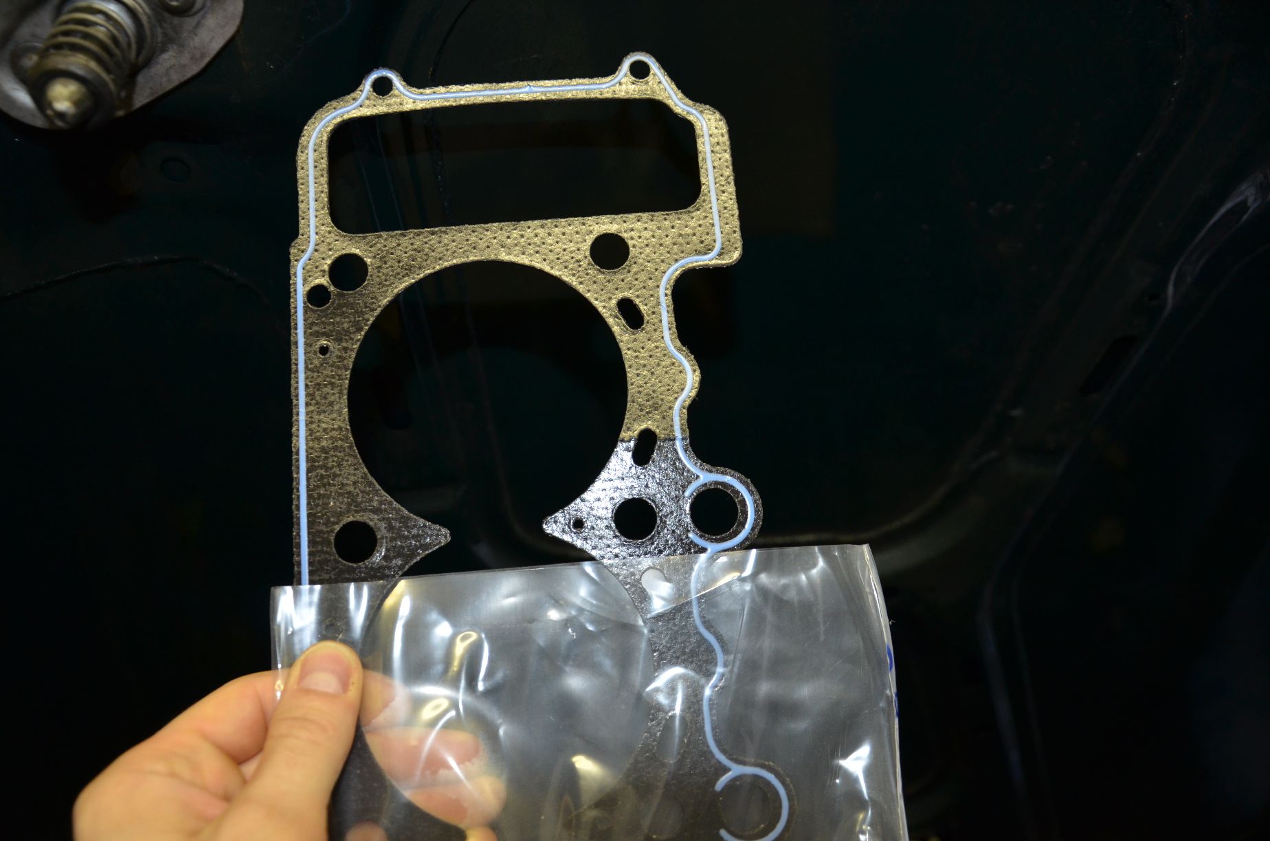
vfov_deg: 47.7
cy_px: 420
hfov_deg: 67.5
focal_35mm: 27
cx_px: 635
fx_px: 951
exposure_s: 1/60
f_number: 3.5
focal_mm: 18
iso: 720
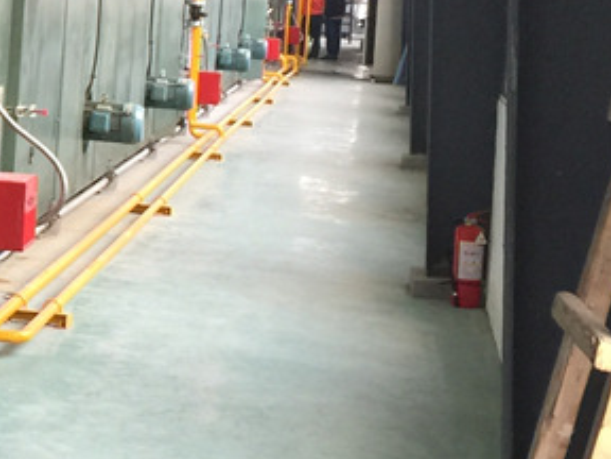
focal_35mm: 121
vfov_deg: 12.2
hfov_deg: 14.4
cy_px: 62
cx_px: -467
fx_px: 2136
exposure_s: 1/30
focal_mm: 4.15
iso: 32
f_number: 2.2
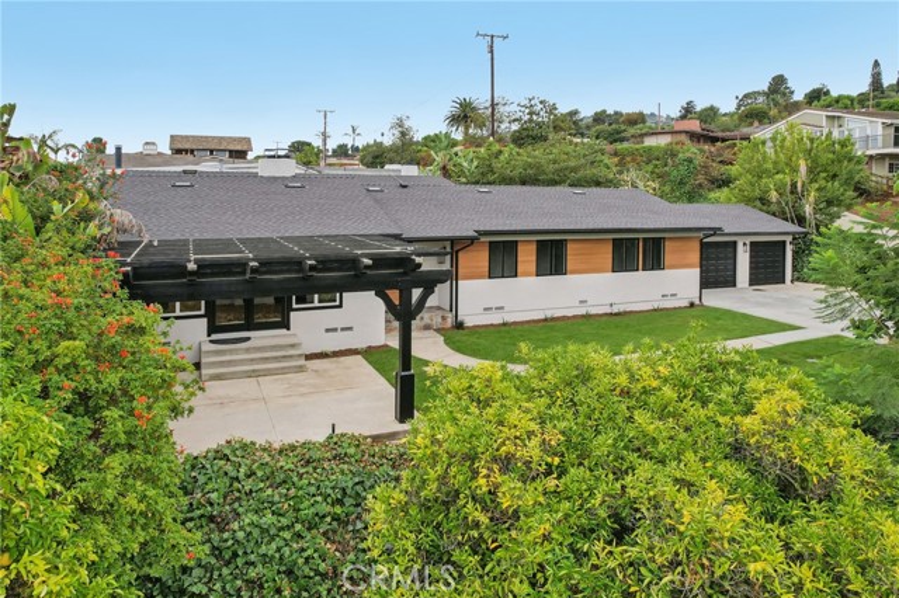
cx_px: 450
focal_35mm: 22
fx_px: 549
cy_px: 299
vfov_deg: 57.2
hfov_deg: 78.6
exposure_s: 1/1250
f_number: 2.8
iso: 100
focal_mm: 8.4
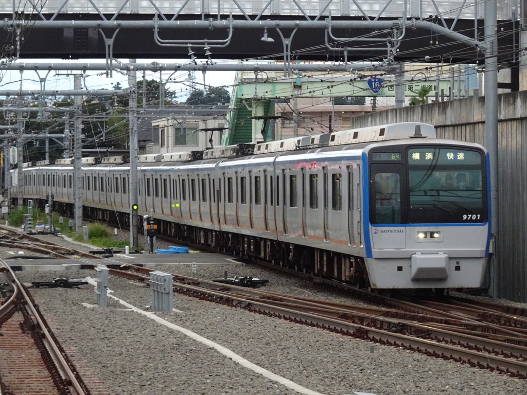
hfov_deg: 10.3
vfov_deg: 7.7
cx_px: 264
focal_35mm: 192
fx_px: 2923
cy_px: 198
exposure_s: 1/125
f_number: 5.6
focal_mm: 30.31
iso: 800
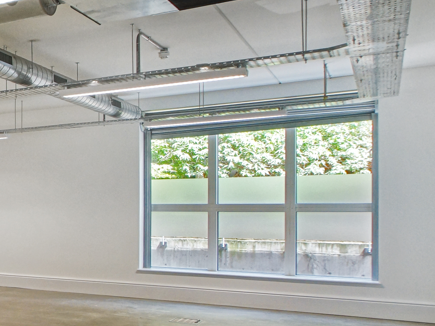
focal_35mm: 46
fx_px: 583
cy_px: 146
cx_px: -196
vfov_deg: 31.2
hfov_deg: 28.7
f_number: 10
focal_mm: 11
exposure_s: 1/10
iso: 400
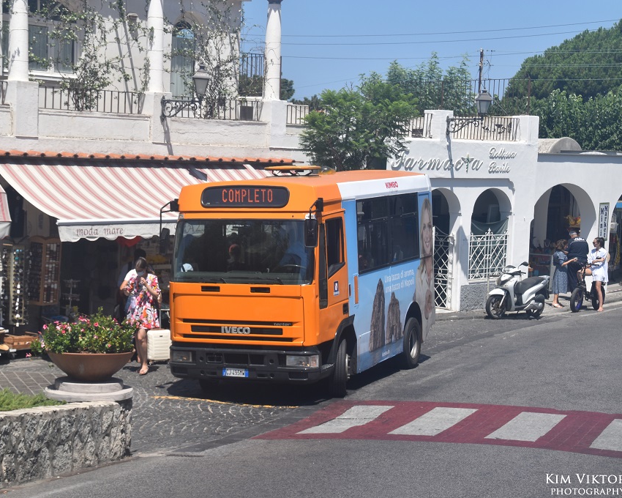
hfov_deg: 24.4
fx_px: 1436
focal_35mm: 78
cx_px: 259
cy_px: 249
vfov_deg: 19.7
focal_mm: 46
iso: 200
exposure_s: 1/400
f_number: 10
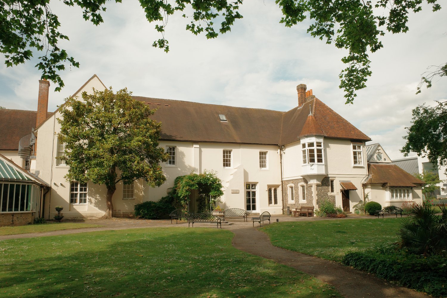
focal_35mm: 28
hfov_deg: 65.5
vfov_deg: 46.4
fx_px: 348
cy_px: 149
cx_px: 224
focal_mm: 18.3
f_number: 5.6
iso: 200
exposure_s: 1/1000
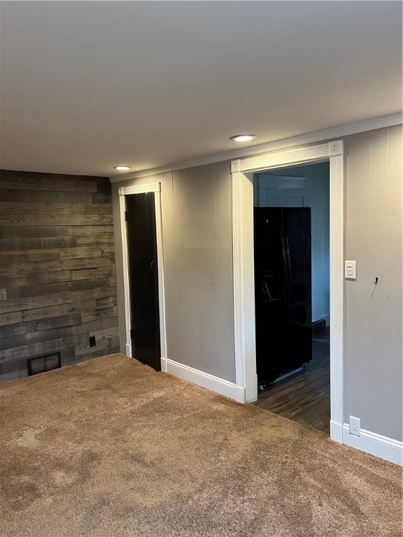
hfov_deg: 53.1
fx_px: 404
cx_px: 202
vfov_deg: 67.3
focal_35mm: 26
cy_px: 268
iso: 200
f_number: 1.6
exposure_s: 1/60
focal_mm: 5.1
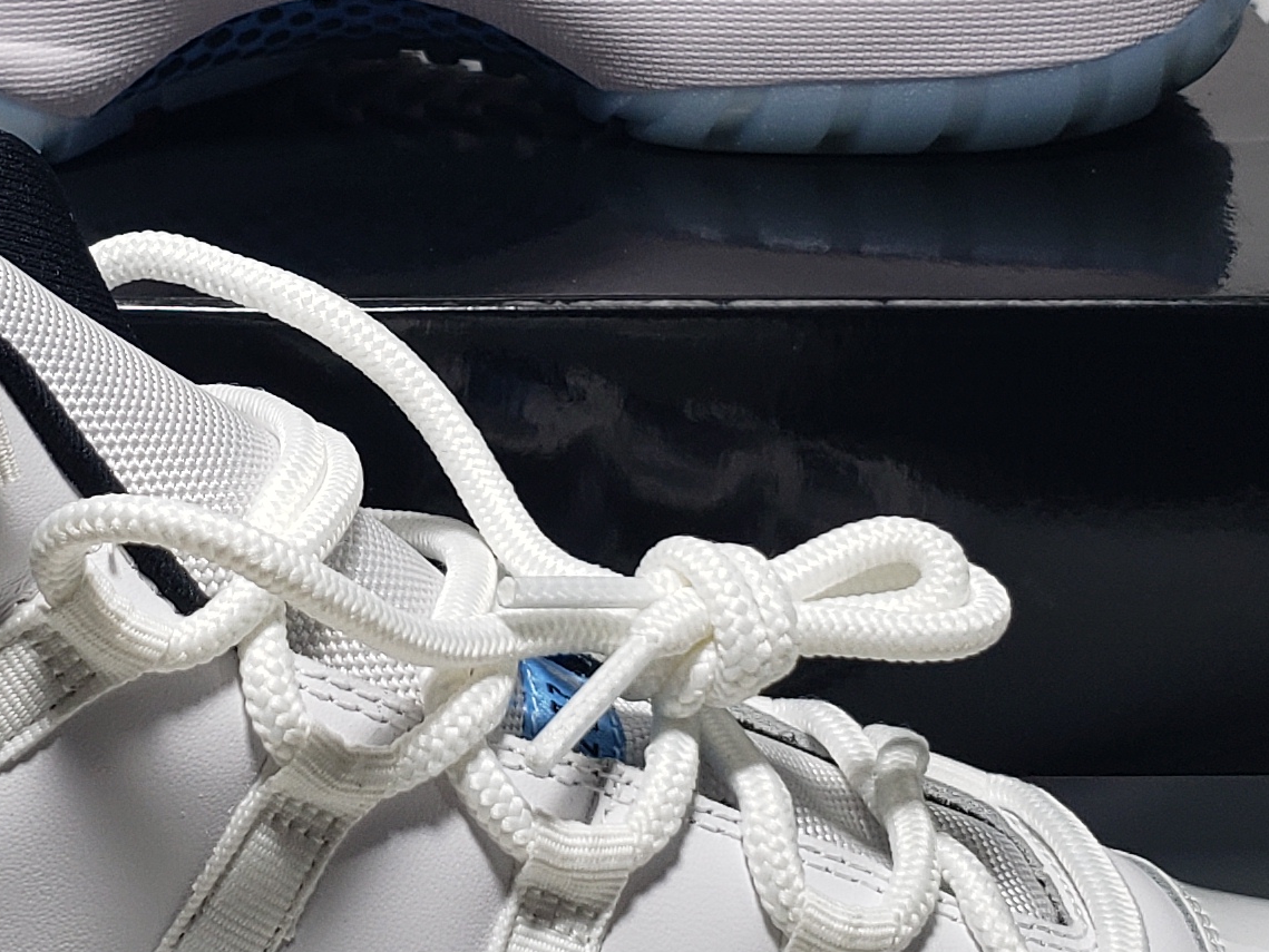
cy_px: 350
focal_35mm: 92
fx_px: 3374
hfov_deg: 21.2
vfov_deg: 16.0
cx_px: 400
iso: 50
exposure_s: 1/497
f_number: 1.5
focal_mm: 4.3
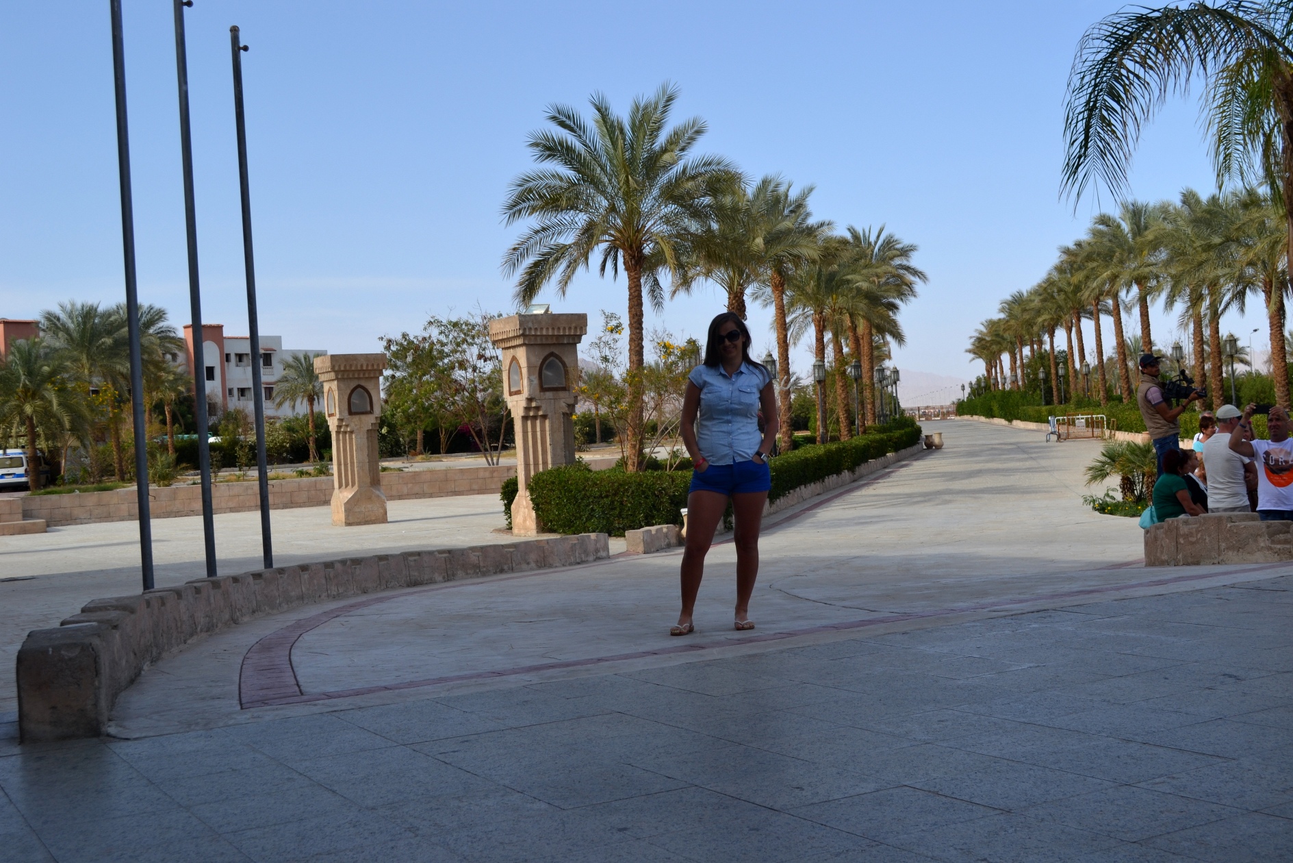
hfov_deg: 45.0
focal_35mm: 44
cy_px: 432
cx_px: 646
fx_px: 1563
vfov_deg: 30.9
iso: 100
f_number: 8
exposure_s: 1/250
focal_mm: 29
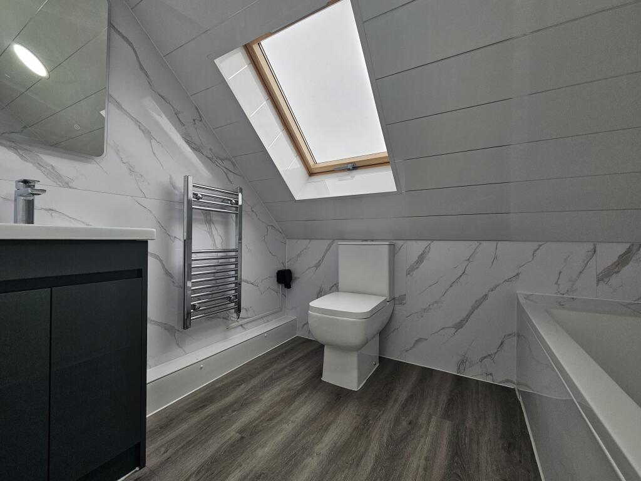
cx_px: 320
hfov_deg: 106.2
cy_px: 240
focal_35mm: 13
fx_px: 241
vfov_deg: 89.9
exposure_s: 1/100
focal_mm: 2.2
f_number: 2.2
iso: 50
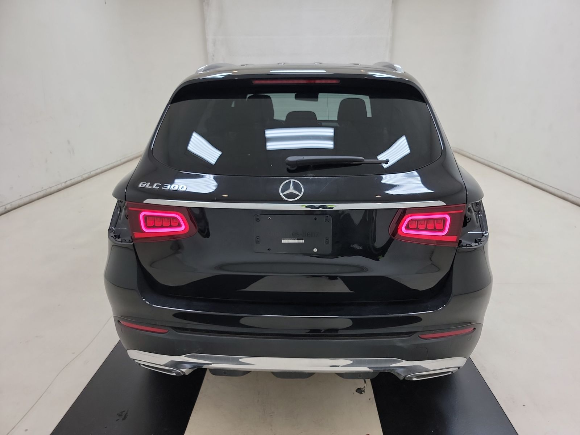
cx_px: 290
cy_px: 218
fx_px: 402
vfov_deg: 56.8
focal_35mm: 24
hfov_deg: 71.6
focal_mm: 6.7
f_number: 1.8
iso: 84
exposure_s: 1/119
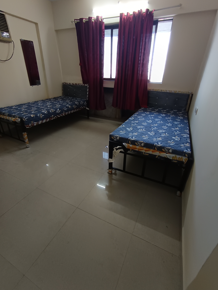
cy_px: 139
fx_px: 143
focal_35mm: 17
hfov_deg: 74.7
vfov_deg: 91.0
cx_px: 109
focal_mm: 1.65
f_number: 2.2
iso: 342
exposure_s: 1/33.3
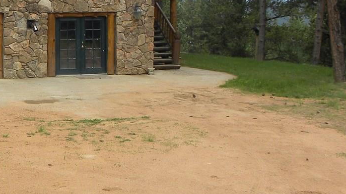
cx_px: 51
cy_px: -8
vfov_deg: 18.0
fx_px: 596
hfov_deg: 31.2
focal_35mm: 65
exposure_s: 1/160
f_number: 4
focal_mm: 4.6
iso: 64
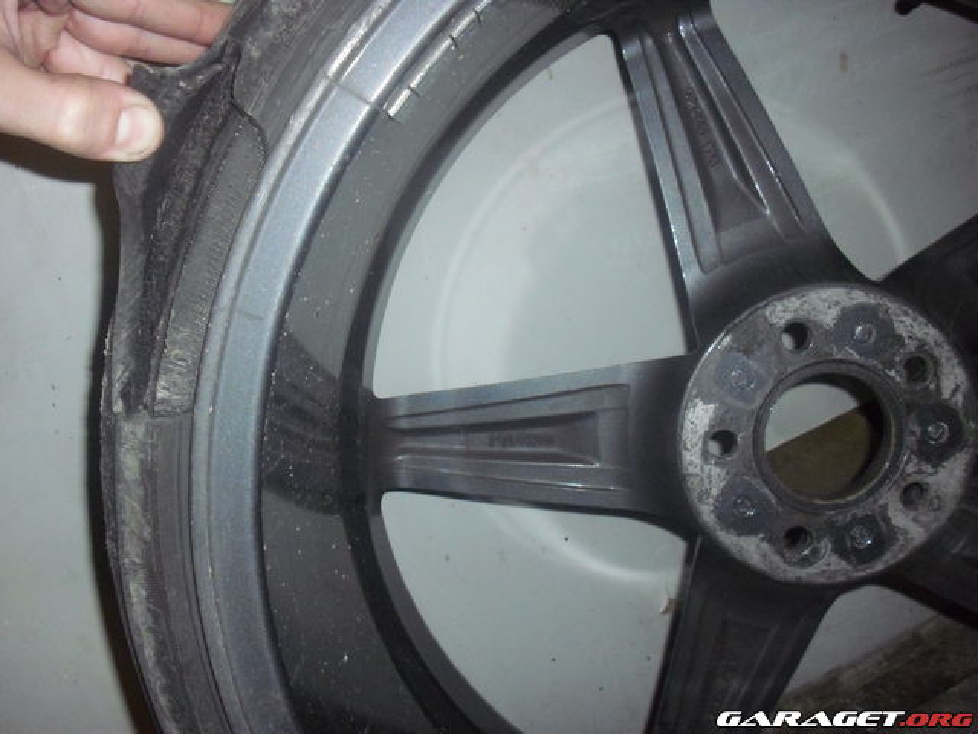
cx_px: 489
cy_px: 367
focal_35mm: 38
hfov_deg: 49.0
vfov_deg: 37.7
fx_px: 1074
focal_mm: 6.2
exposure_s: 1/60
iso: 450
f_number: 2.8
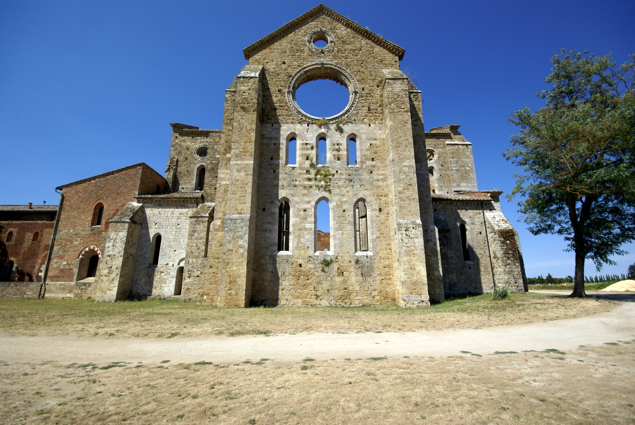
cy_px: 212
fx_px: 265
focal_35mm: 15
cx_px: 318
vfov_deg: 77.4
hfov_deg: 100.3
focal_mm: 10
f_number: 10
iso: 100
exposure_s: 1/200
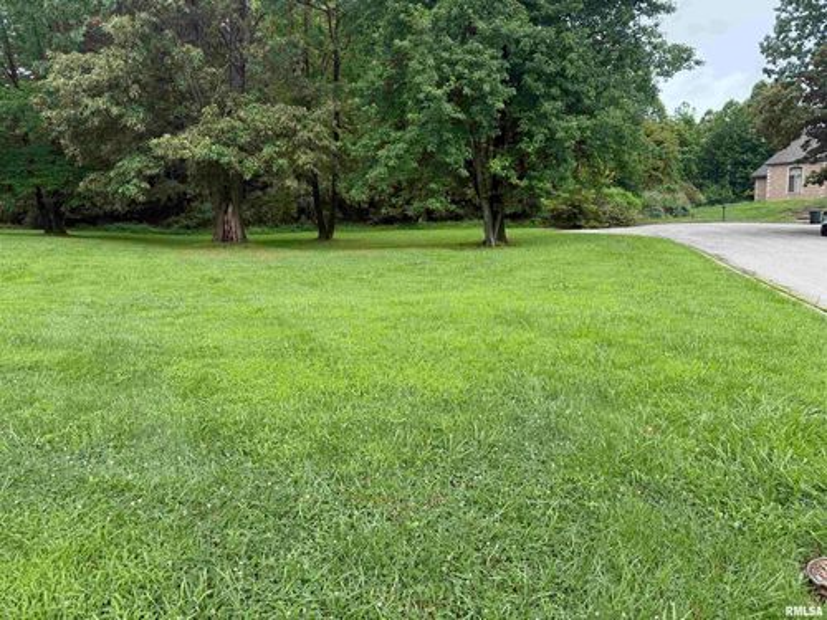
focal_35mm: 24
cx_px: 414
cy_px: 310
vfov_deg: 56.8
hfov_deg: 71.6
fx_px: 573
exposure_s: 1/1139
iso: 100
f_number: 1.78
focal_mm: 6.76
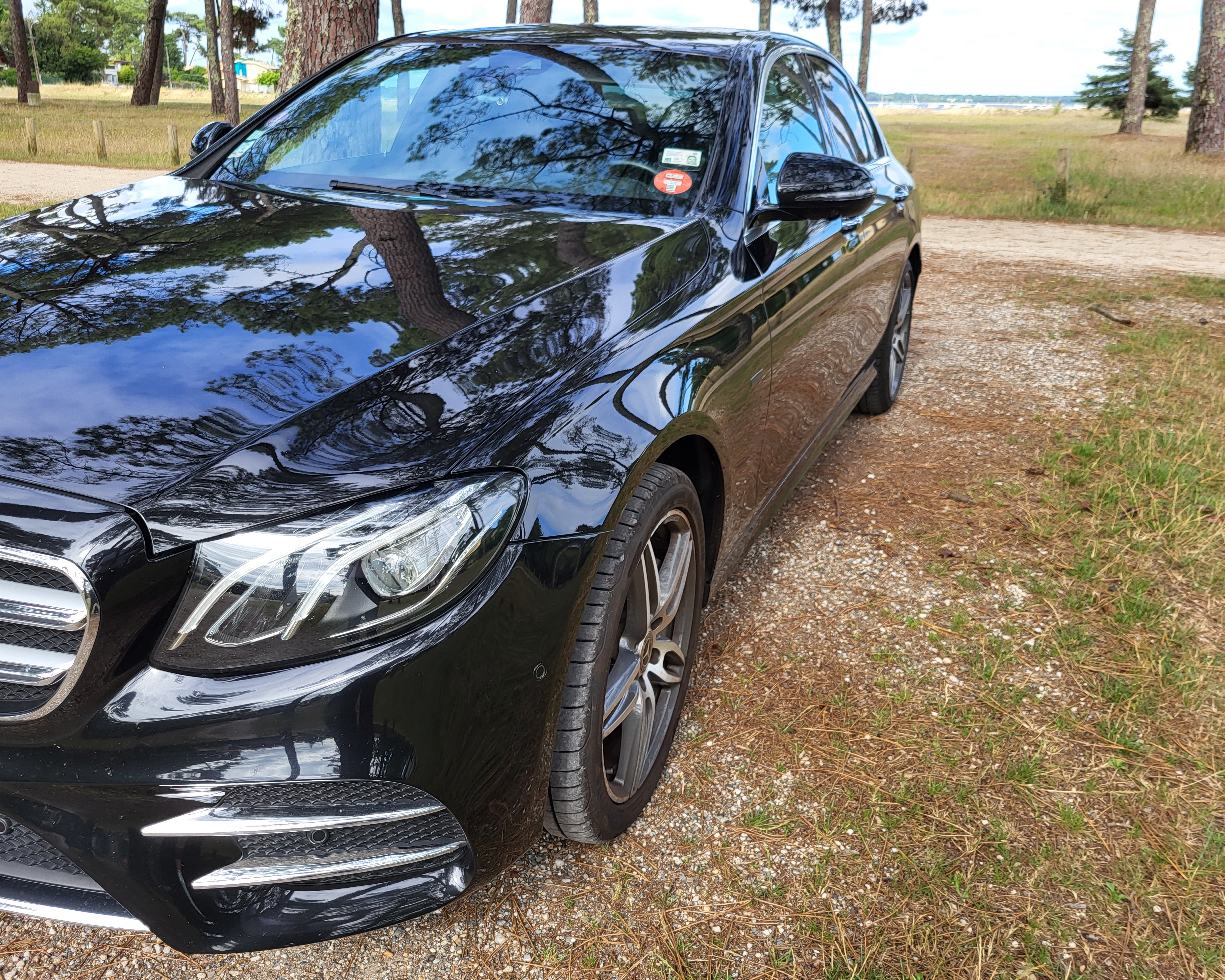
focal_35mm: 28
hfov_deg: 62.2
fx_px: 1015
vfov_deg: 51.5
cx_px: 593
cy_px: 484
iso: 40
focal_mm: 5.4
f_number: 1.8
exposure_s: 1/612
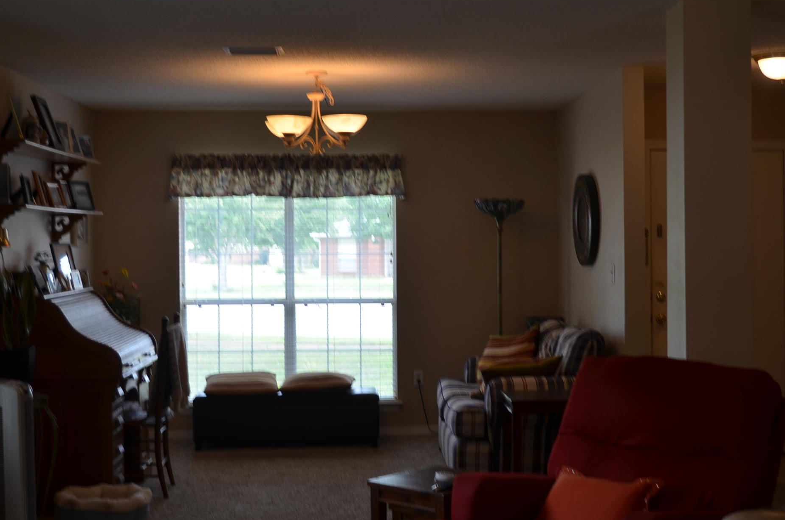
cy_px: 253
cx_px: 455
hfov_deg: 38.2
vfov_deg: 25.9
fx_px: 1132
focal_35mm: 52
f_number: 4.2
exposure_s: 1/25
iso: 100
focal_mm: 26
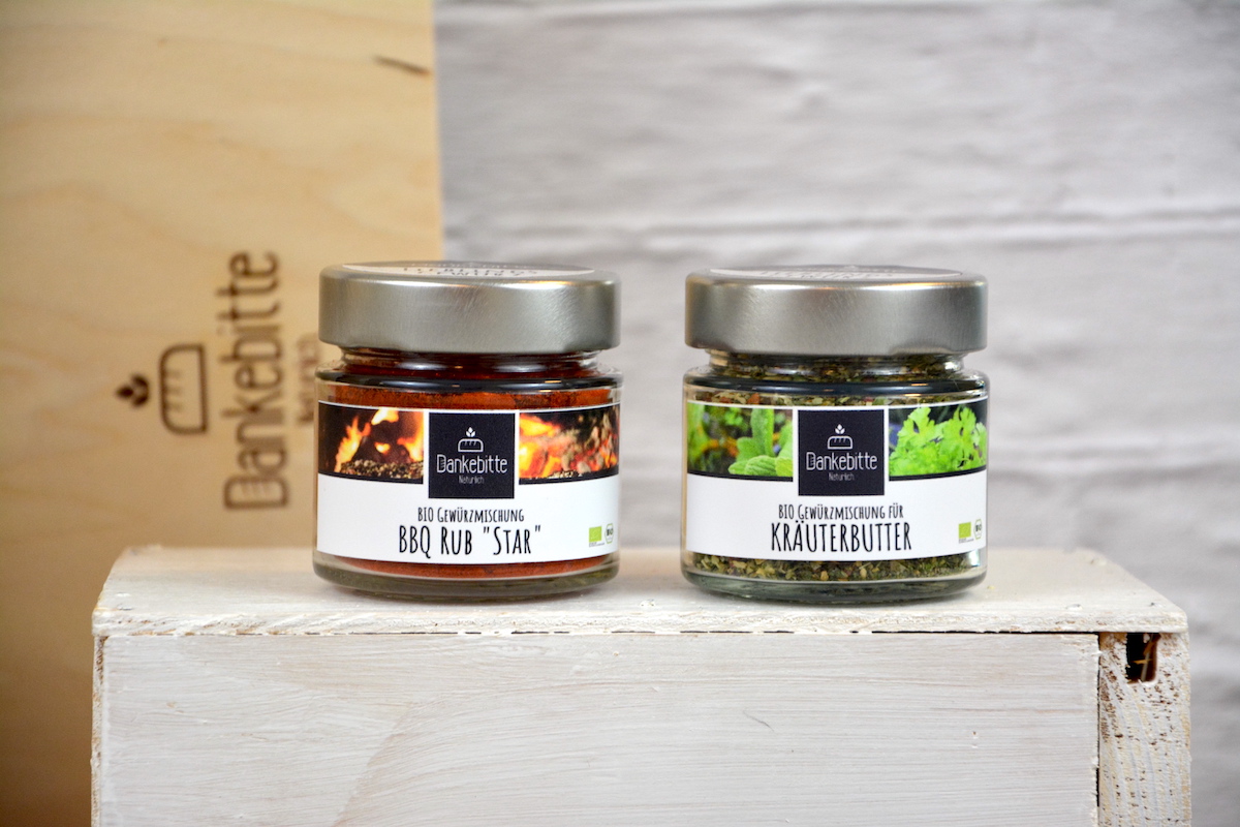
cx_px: 620
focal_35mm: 158
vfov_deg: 8.7
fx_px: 5425
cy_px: 414
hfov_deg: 13.0
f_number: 5.6
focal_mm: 105
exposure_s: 1/125
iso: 1000
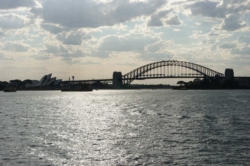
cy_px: 83
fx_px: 520
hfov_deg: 27.0
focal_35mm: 75
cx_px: 125
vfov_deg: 18.2
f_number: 13
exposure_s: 1/320
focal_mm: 50
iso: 100
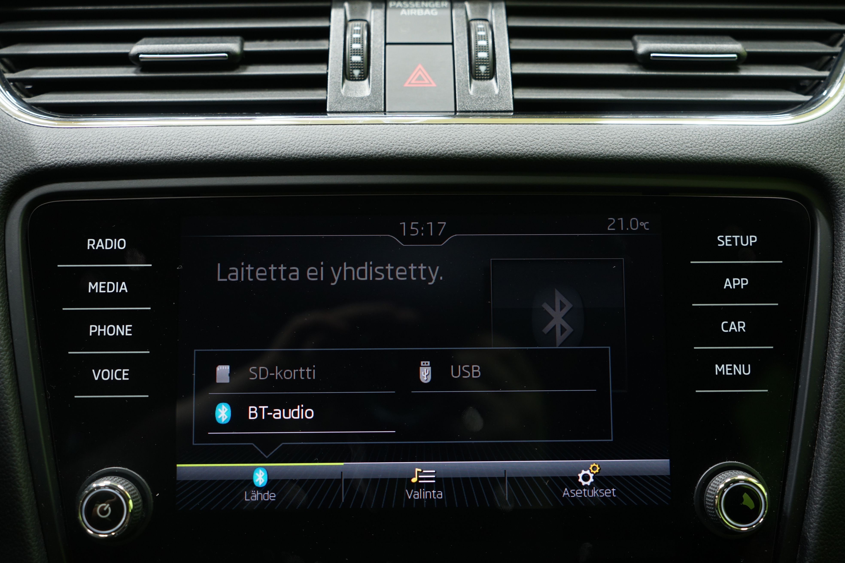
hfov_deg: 49.6
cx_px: 422
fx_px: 915
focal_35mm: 39
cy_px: 282
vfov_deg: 34.2
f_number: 4.5
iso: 800
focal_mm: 39
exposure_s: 1/20
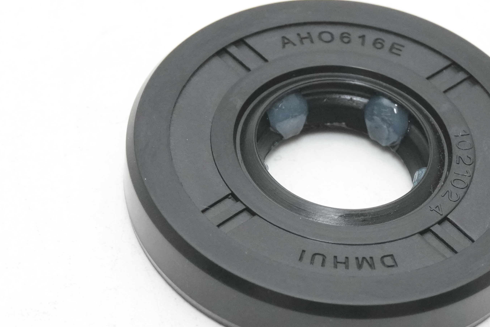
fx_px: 2327
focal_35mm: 171
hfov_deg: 12.0
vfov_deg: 8.0
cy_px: 200
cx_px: 328
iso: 2500
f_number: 11
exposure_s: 1/160
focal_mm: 50
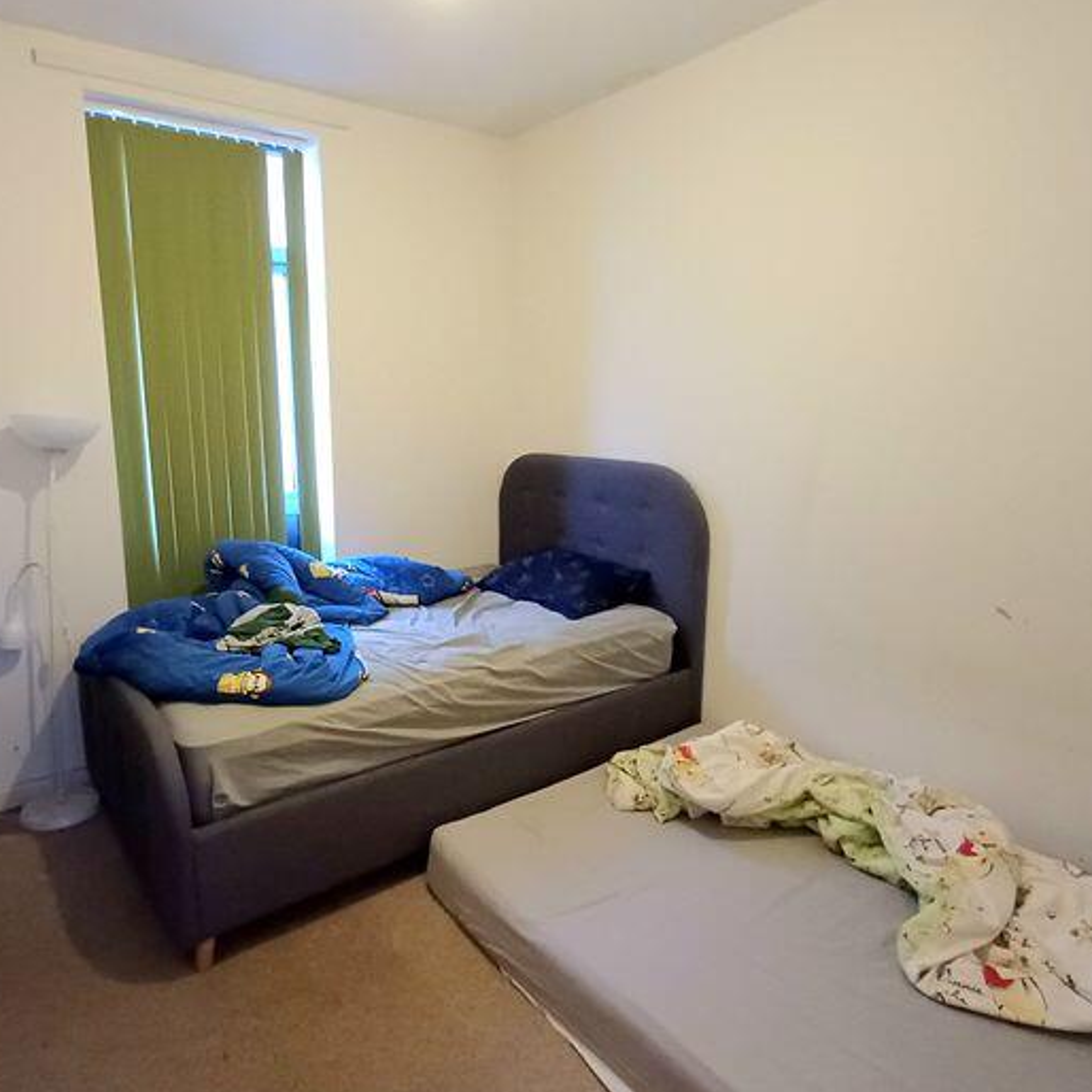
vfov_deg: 69.6
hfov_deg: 69.4
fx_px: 785
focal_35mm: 22
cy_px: 557
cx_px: 478
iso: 640
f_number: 2.2
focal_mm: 1.64
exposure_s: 1/16.7
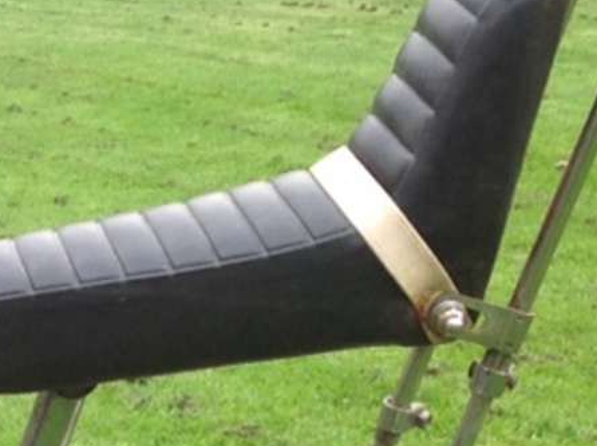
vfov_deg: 9.2
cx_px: -213
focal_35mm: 157
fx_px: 2703
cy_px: 648
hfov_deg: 12.2
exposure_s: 1/263
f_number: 2.4
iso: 50
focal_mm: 4.28
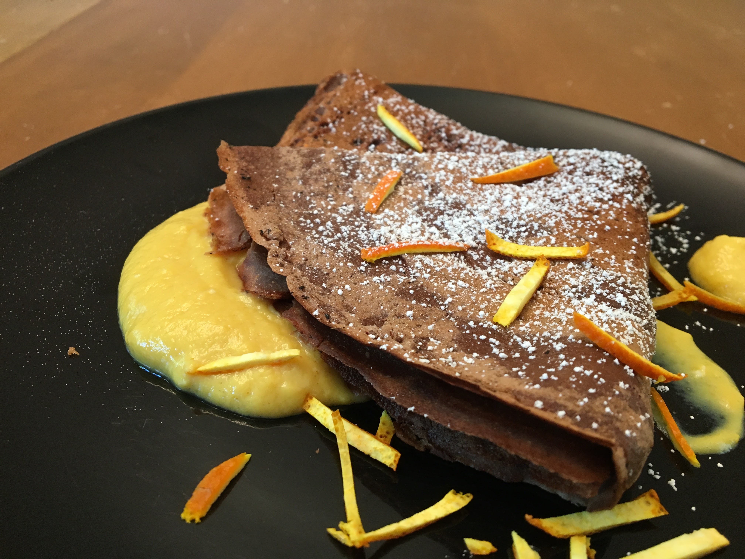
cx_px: 372
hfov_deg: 61.7
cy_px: 280
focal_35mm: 29
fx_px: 624
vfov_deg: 48.2
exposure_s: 1/30
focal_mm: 4.15
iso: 80
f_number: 2.2
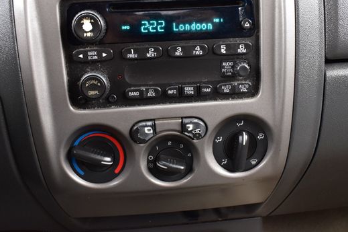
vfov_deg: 35.8
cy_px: 96
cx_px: 182
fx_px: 357
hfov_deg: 51.9
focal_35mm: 37
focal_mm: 20
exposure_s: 1/15
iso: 900
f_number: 6.3
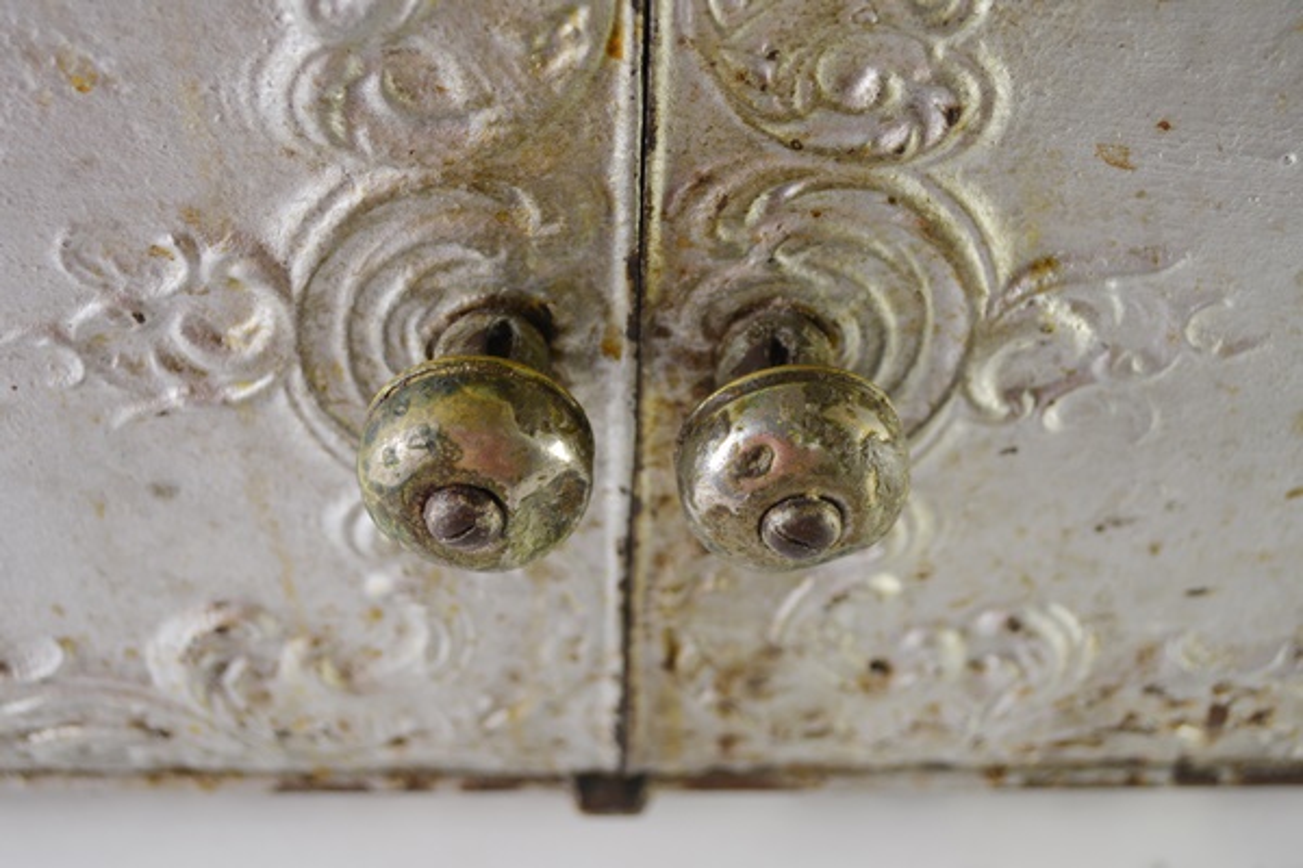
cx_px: 652
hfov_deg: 41.1
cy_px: 434
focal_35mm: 48
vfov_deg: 28.1
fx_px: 1737
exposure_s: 1/80
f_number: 4.8
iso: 400
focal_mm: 32
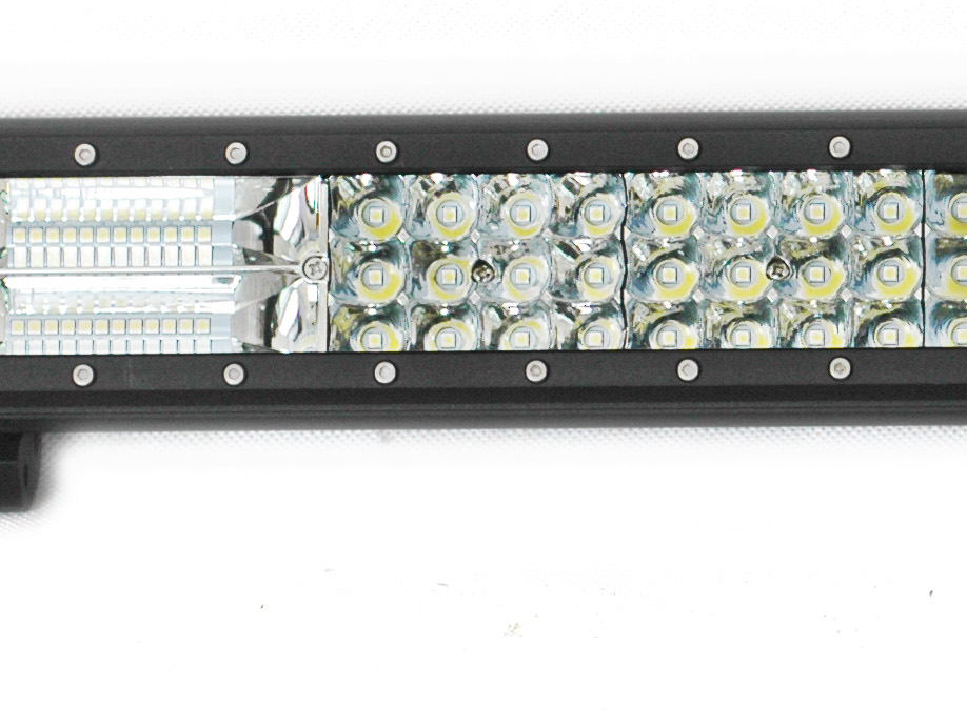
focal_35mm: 236
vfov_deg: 6.3
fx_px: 6594
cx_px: 1230
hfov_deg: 8.3
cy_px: 318
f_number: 2.8
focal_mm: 50
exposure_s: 1/640
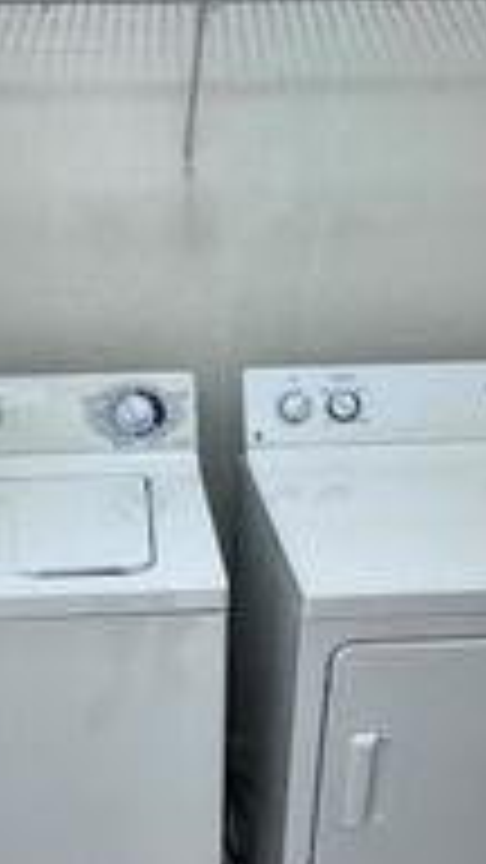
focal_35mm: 34
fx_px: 779
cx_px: 164
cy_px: 562
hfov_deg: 34.4
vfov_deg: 57.0
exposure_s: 1/60
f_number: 2.2
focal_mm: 2.22
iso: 320
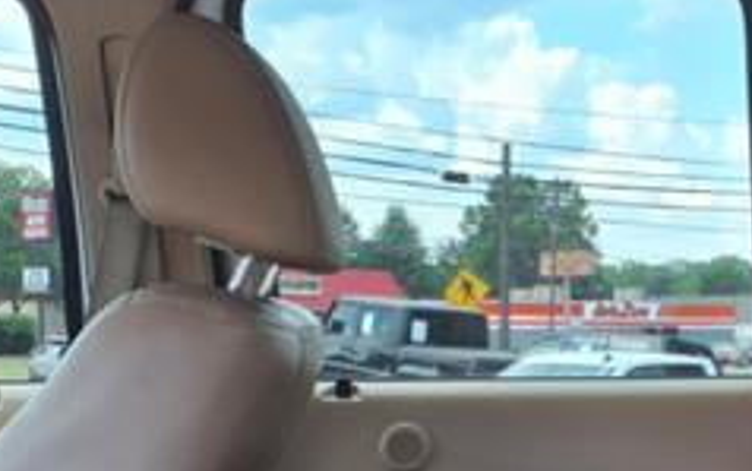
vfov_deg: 16.7
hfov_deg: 26.3
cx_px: 610
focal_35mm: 77
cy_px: 427
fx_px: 1579
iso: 40
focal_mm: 3.58
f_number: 1.9
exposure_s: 1/175
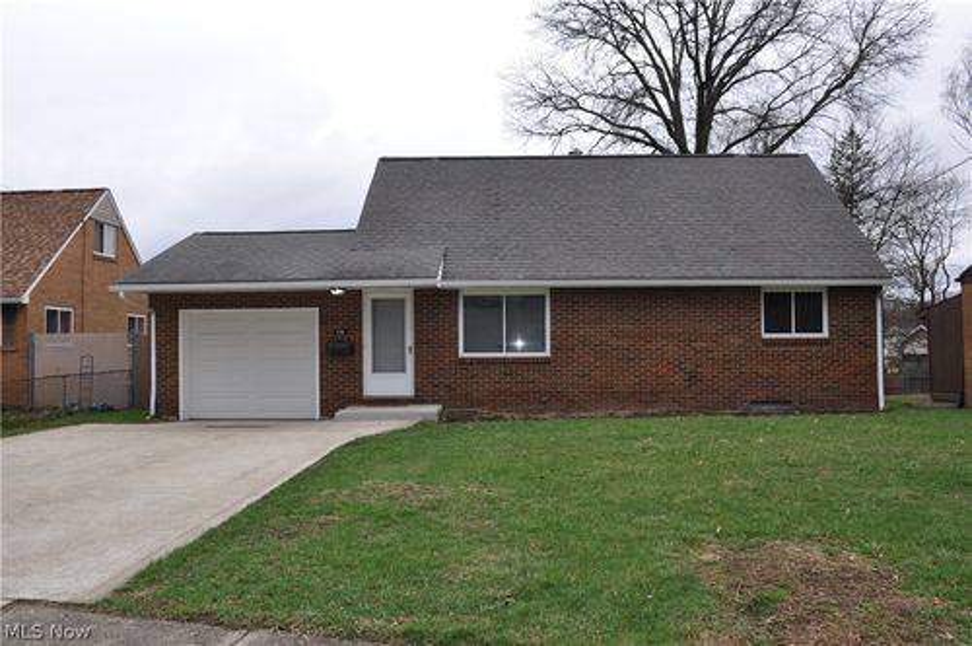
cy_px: 323
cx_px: 486
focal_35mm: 27
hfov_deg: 67.4
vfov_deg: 47.8
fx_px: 728
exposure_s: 1/200
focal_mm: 18
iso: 200
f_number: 9
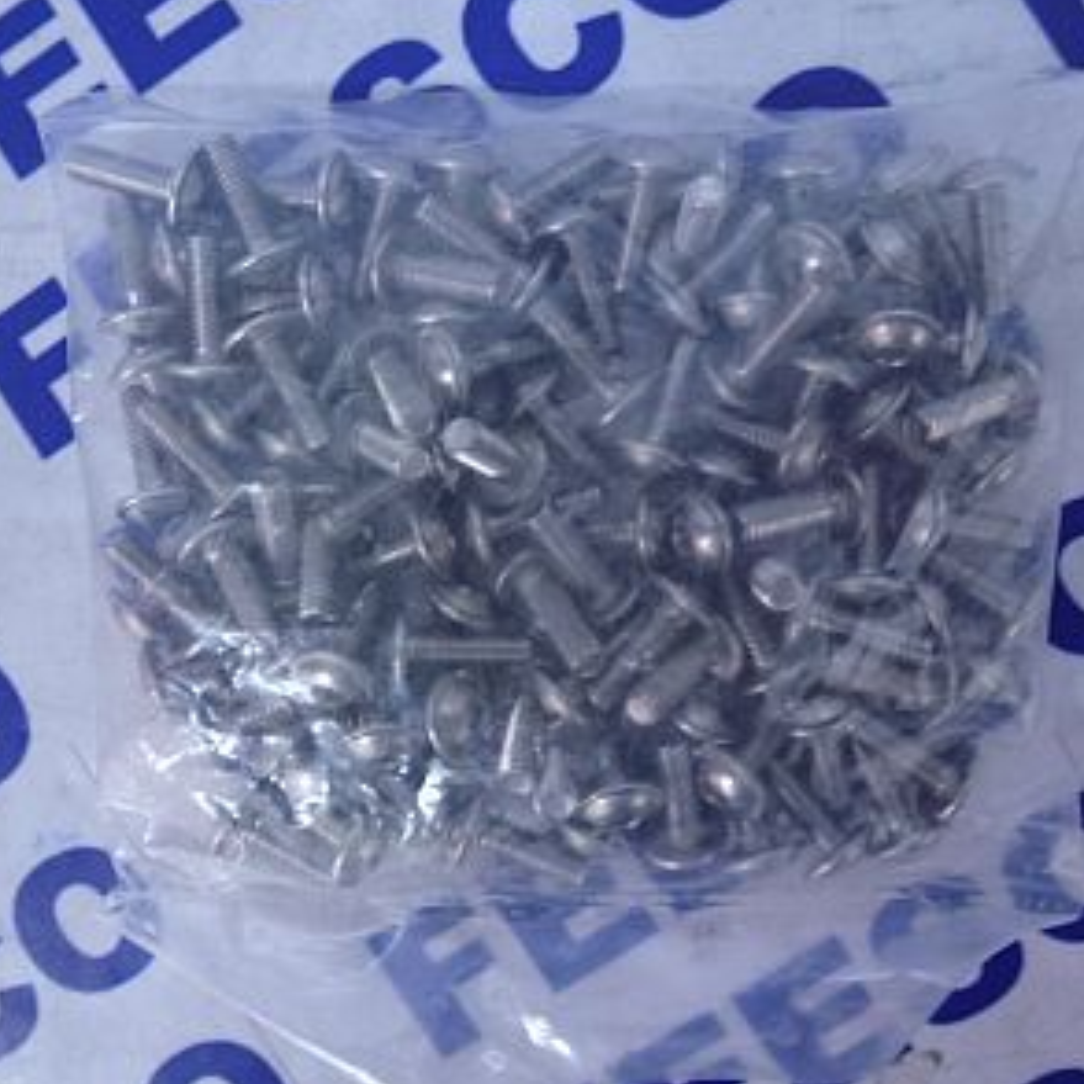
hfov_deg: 55.6
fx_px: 1027
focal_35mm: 29
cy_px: 540
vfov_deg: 55.6
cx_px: 540
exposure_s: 1/4
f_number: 3.3
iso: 200
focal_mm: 4.3
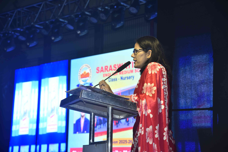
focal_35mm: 75
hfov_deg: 27.0
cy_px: 76
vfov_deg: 18.2
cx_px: 114
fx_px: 475
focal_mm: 75
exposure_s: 1/160
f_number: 5
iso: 400
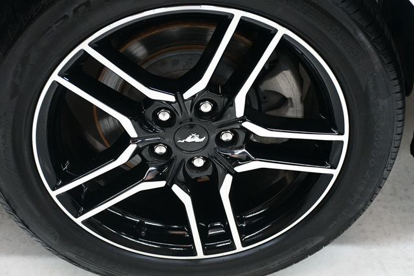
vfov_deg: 18.2
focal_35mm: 75
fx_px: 862
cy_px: 138
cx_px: 207
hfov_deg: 27.0
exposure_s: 1/100
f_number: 4.8
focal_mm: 50
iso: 3200
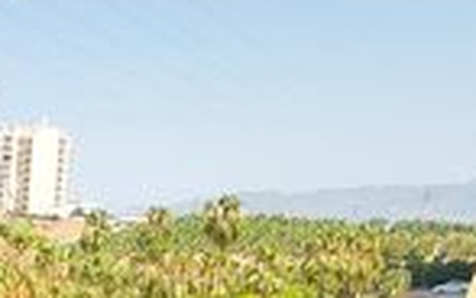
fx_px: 895
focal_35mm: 69
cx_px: -71
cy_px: 612
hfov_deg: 26.9
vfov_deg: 15.0
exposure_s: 1/272
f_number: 2.2
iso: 40
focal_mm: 1.42
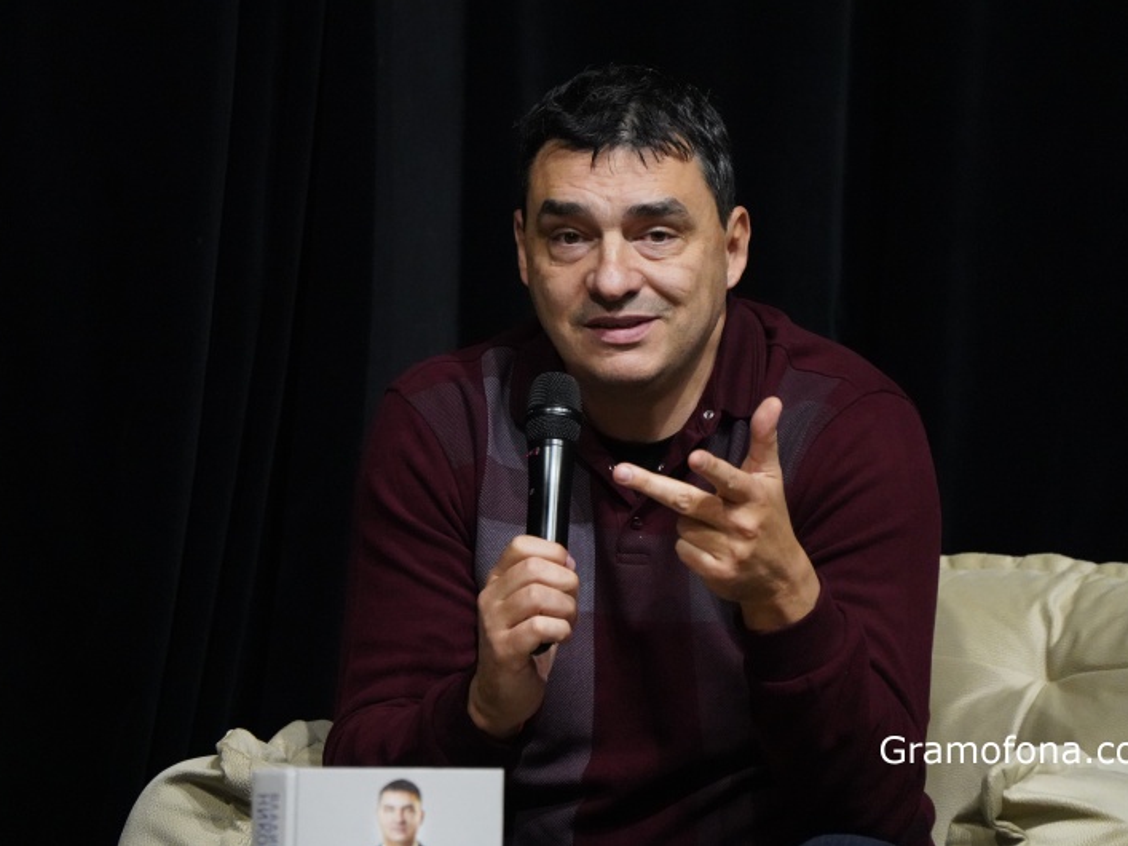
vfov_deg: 3.4
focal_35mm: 435
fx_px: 14173
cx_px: 589
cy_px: 424
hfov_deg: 4.6
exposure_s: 1/250
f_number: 6.3
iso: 12800
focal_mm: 400
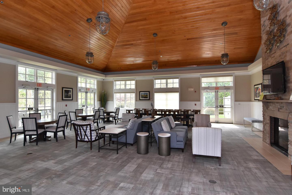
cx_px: 146
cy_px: 98
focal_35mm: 18
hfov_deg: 90.0
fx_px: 146
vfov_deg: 67.5
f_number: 7.1
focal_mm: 12
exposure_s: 1/200
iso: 800
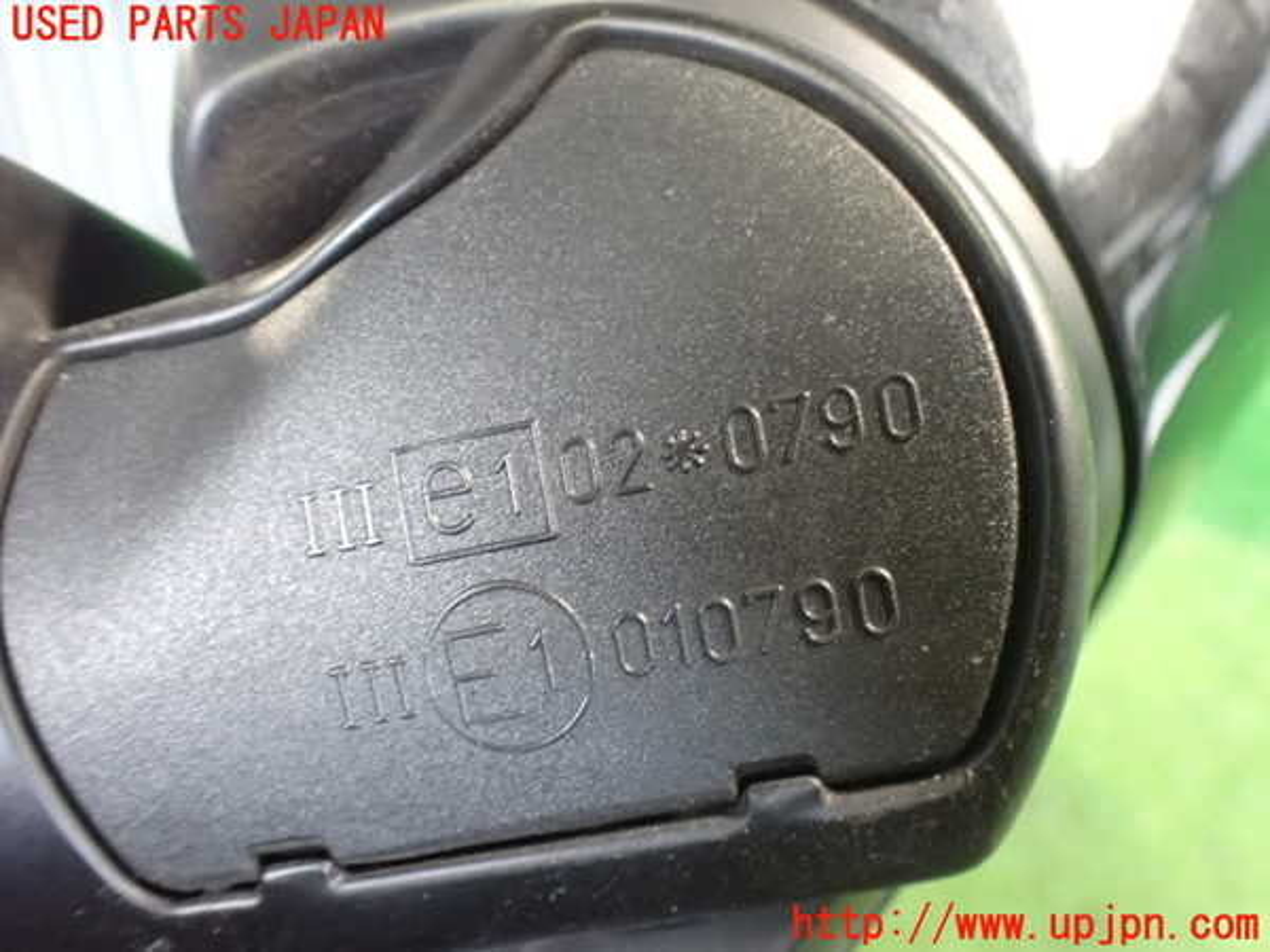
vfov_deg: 46.8
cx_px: 635
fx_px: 1101
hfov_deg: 60.0
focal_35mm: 30
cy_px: 476
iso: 1600
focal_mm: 5.4
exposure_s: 1/30
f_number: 2.3
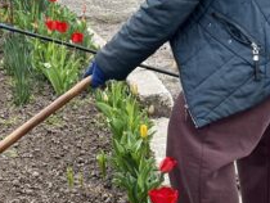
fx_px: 742
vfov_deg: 15.4
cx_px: -17
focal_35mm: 95
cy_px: 13
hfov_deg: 19.8
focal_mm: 5.1
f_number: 1.6
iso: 50
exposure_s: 1/1140
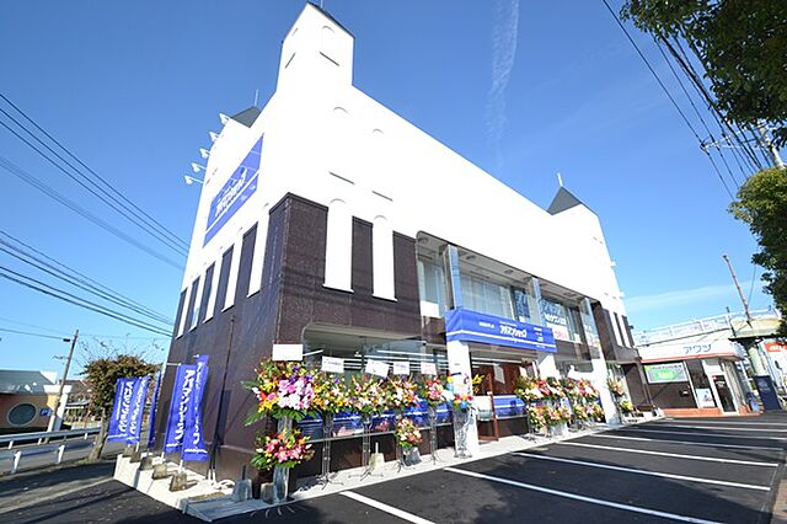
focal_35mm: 15
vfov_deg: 77.3
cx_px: 394
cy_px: 262
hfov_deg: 100.4
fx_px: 328
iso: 400
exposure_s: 1/250
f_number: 10
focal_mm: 10
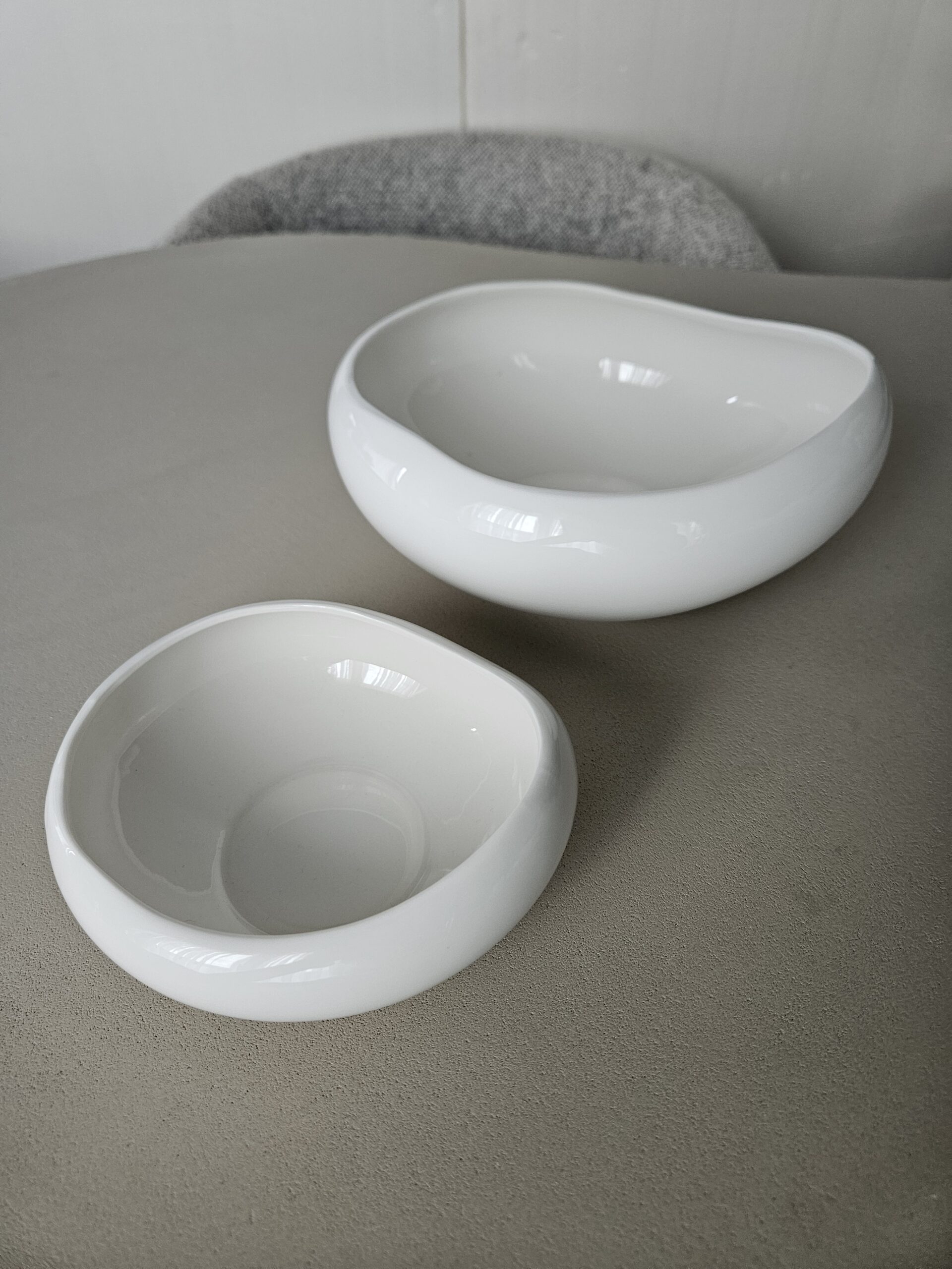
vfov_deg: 73.9
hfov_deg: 58.9
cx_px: 476
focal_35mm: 23
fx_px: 843
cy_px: 634
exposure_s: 1/120
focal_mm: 5.4
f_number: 1.8
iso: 320
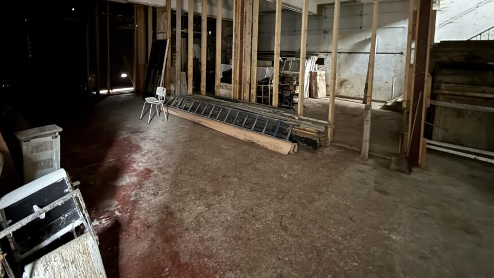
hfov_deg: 92.2
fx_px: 236
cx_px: 216
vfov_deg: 57.6
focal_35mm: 18
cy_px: 67
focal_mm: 2.22
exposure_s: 1/8
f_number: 2.2
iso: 1600
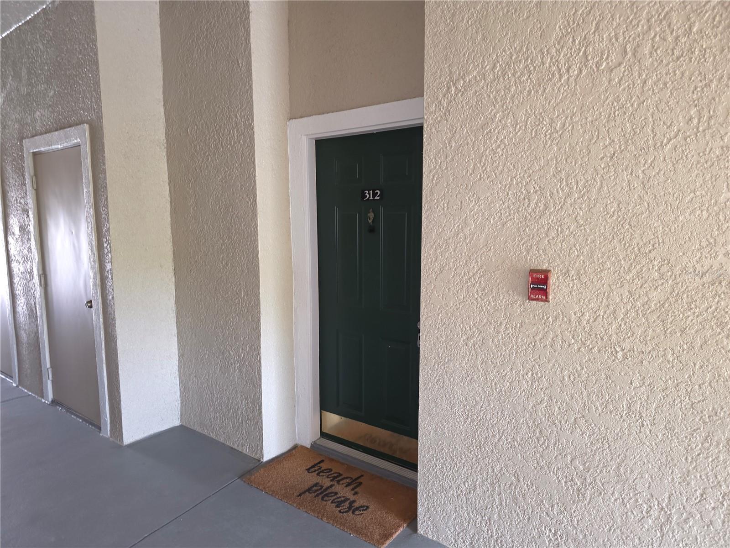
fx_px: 485
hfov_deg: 73.9
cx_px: 365
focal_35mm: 23
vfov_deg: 58.9
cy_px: 274
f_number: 1.7
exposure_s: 1/24
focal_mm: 6.3
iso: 400
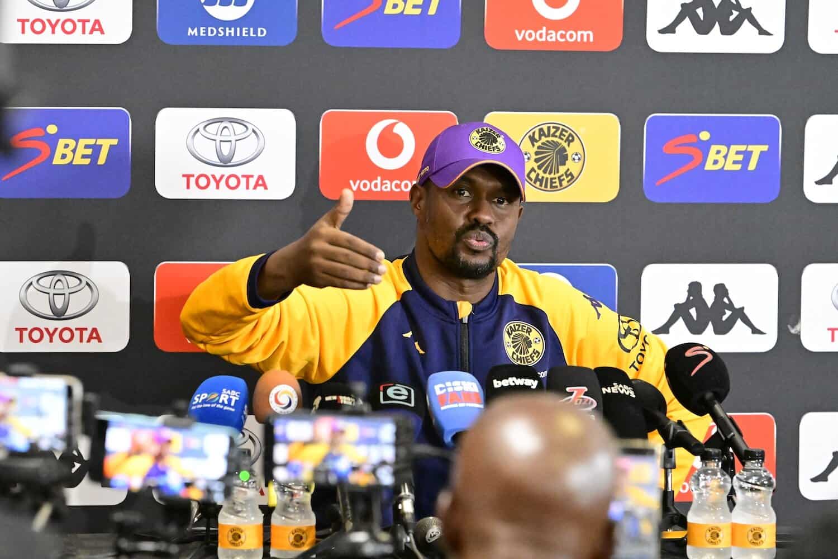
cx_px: 419
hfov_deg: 10.3
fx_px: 4655
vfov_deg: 6.9
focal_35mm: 200
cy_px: 280
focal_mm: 200
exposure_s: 1/500
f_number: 6.3
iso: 25600
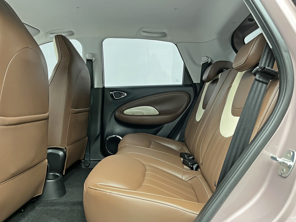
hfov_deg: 67.3
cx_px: 148
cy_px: 111
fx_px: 222
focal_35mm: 26
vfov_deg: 53.1
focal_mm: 5.1
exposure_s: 1/50
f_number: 1.6
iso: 160
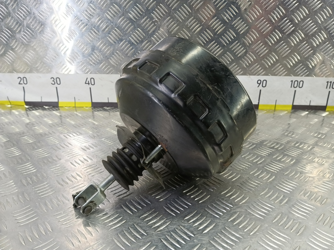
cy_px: 125
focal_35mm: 23
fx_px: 222
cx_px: 167
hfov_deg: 73.9
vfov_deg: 58.9
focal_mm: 4.11
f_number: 1.6
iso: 185
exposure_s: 1/50
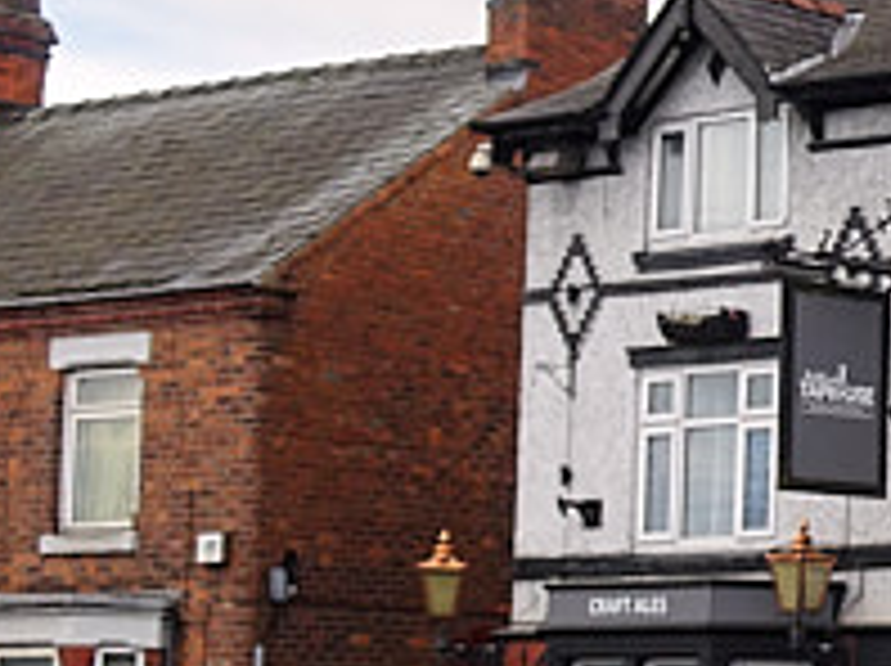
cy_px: 423
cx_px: 1413
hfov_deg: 13.3
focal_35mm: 139
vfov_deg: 10.6
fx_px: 3573
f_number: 4
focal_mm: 7.3
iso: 80
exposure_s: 1/320
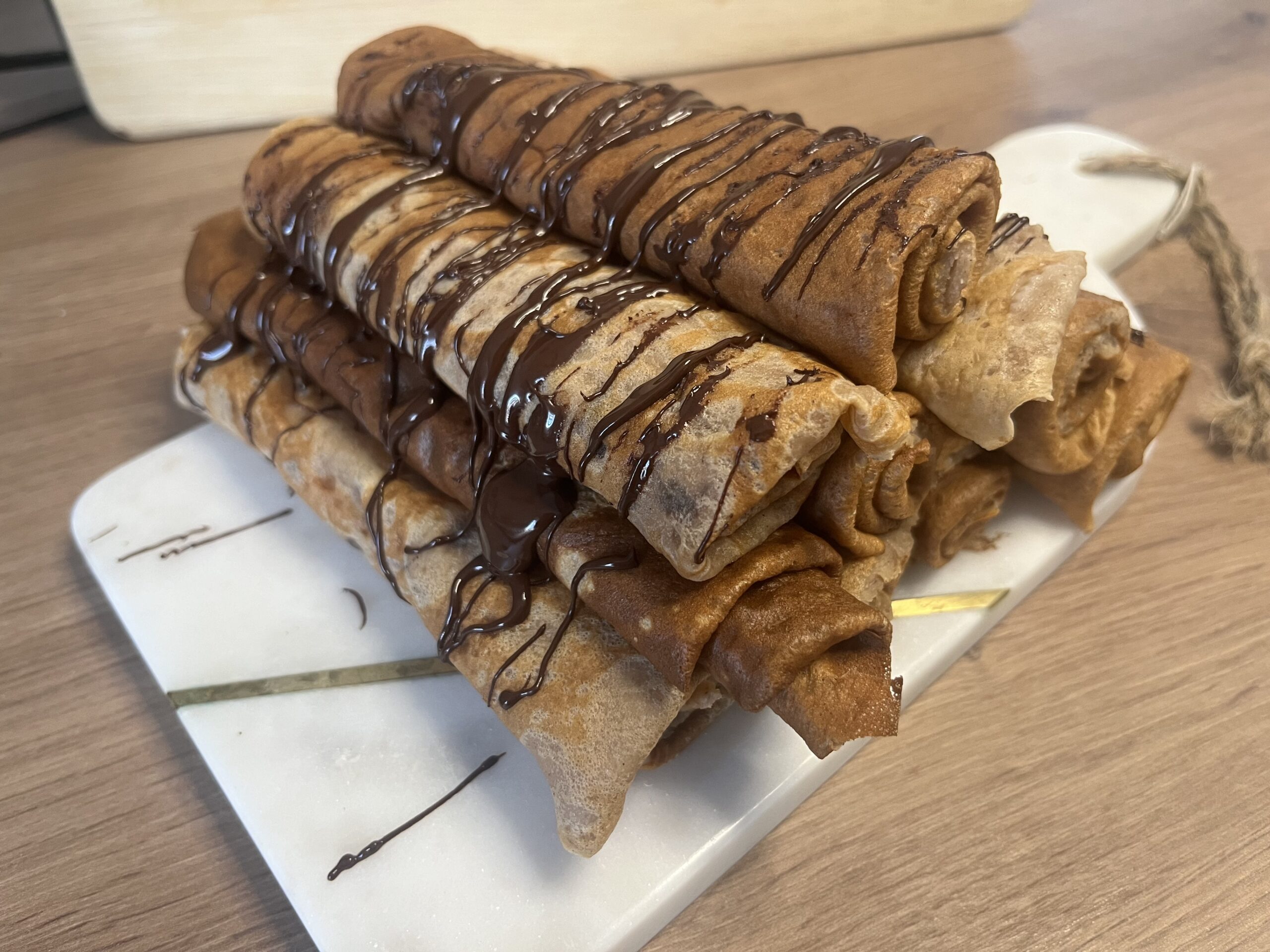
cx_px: 635
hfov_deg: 67.3
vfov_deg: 53.1
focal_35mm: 26
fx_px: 954
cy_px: 476
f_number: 1.6
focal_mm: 5.1
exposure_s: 1/50
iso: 160
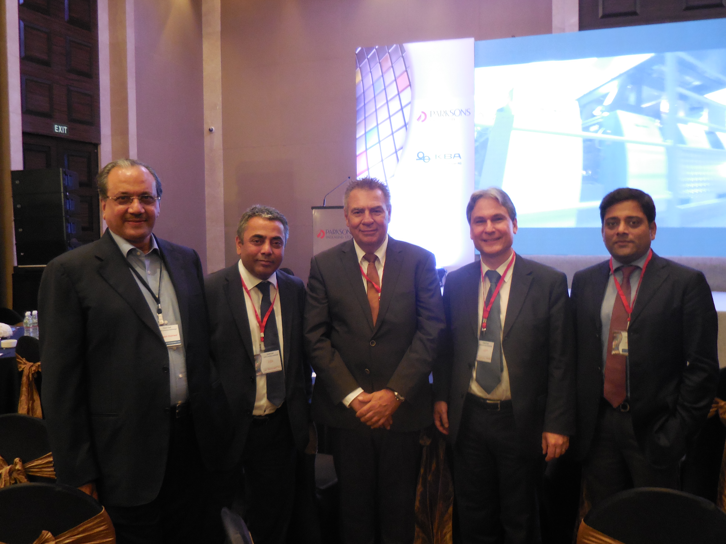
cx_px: 363
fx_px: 692
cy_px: 272
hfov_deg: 55.4
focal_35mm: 33
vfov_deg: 42.9
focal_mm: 5.9
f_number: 3.7
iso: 400
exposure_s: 1/8
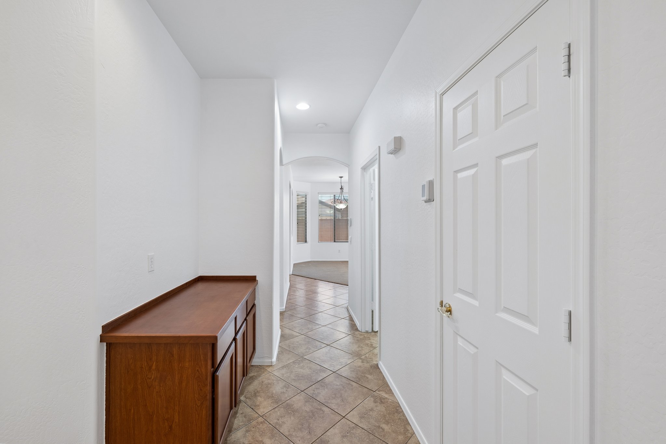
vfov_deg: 81.2
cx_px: 333
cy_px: 222
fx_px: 259
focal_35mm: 14
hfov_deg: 104.3
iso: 400
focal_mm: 14
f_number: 8
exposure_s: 1/10
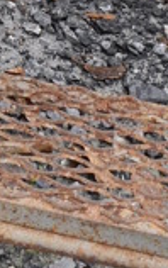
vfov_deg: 10.3
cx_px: -244
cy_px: -282
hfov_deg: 6.7
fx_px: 1360
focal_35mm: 186
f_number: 5.6
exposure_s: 1/250
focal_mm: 21
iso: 200
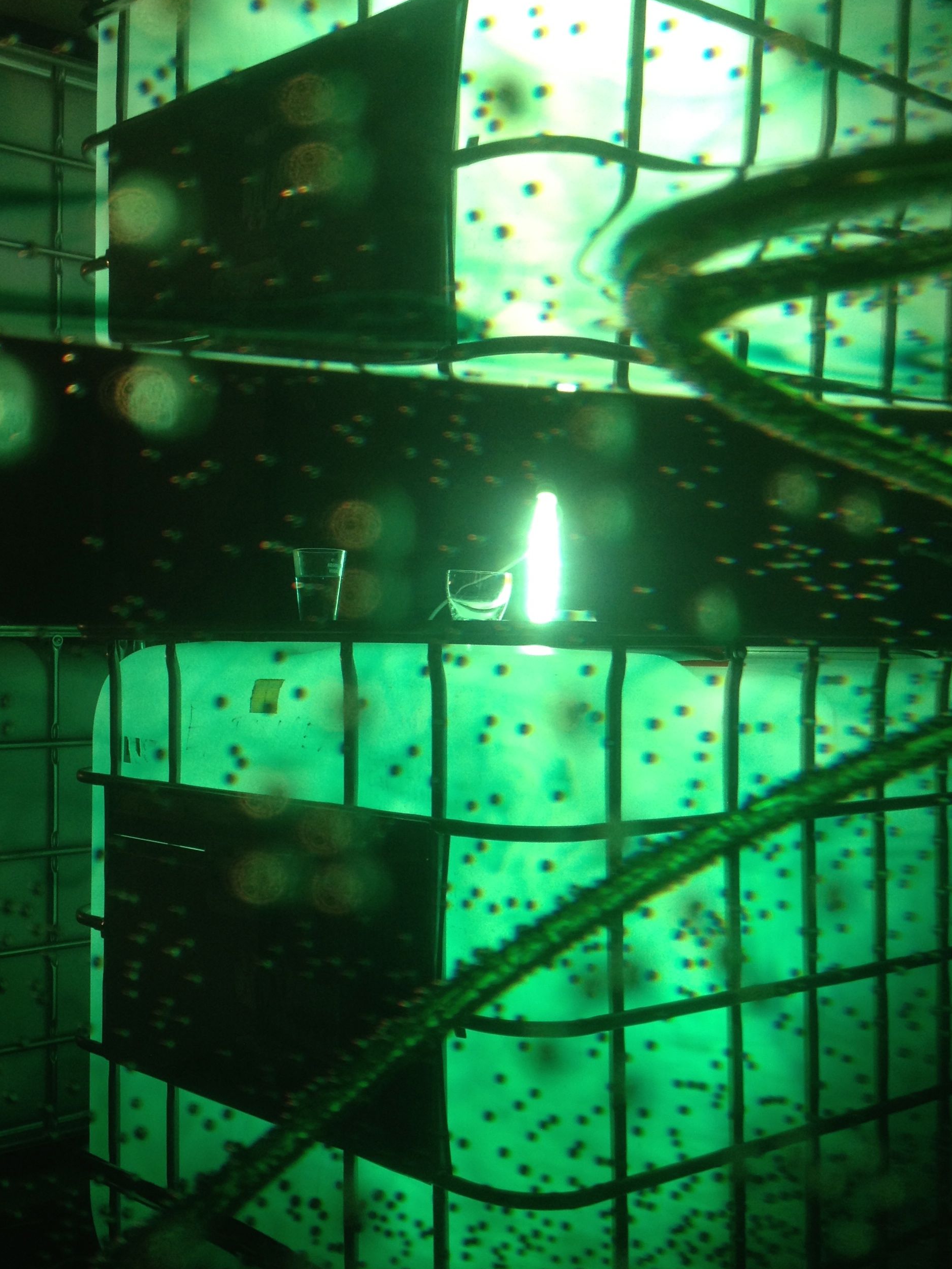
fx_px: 1686
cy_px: 673
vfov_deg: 41.2
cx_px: 362
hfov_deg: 31.4
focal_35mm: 46
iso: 64
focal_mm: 4.28
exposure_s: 1/20
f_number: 2.4
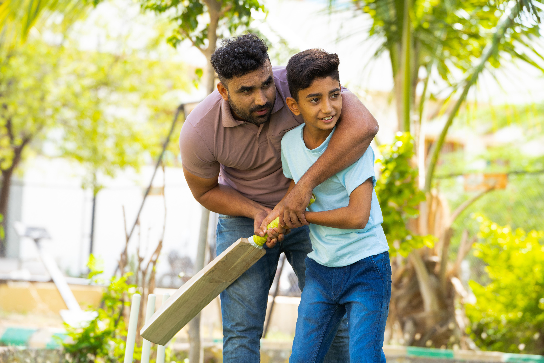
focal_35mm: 118
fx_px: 1783
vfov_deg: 11.6
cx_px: 272
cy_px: 182
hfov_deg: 17.3
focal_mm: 118
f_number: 4
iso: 400
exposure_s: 1/500
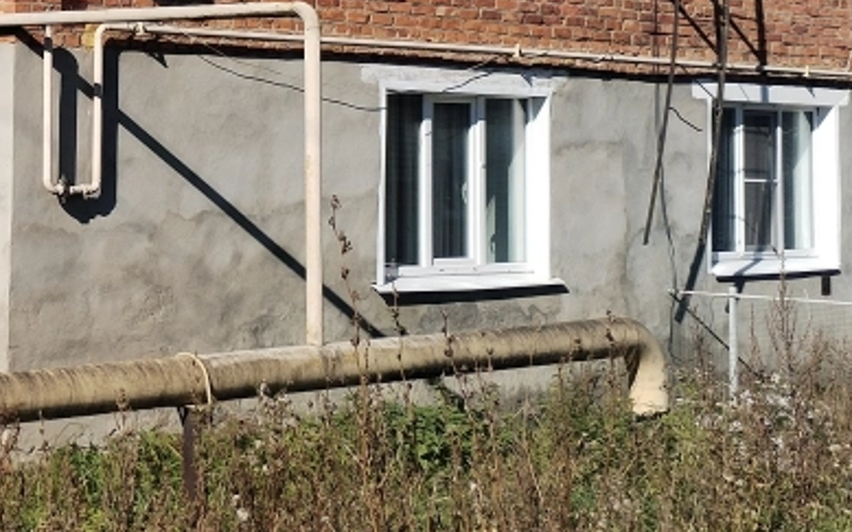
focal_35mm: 99
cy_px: -36
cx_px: -118
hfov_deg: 19.9
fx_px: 2298
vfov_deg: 13.0
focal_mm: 4.75
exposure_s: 1/2281
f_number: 1.8
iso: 100
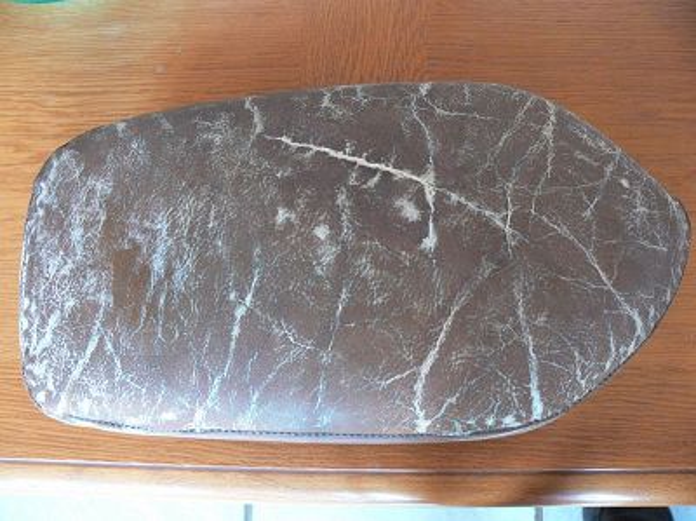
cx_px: 348
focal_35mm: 35
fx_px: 703
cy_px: 260
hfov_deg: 52.7
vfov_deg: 40.6
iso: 200
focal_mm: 7.4
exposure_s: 1/20
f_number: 2.8
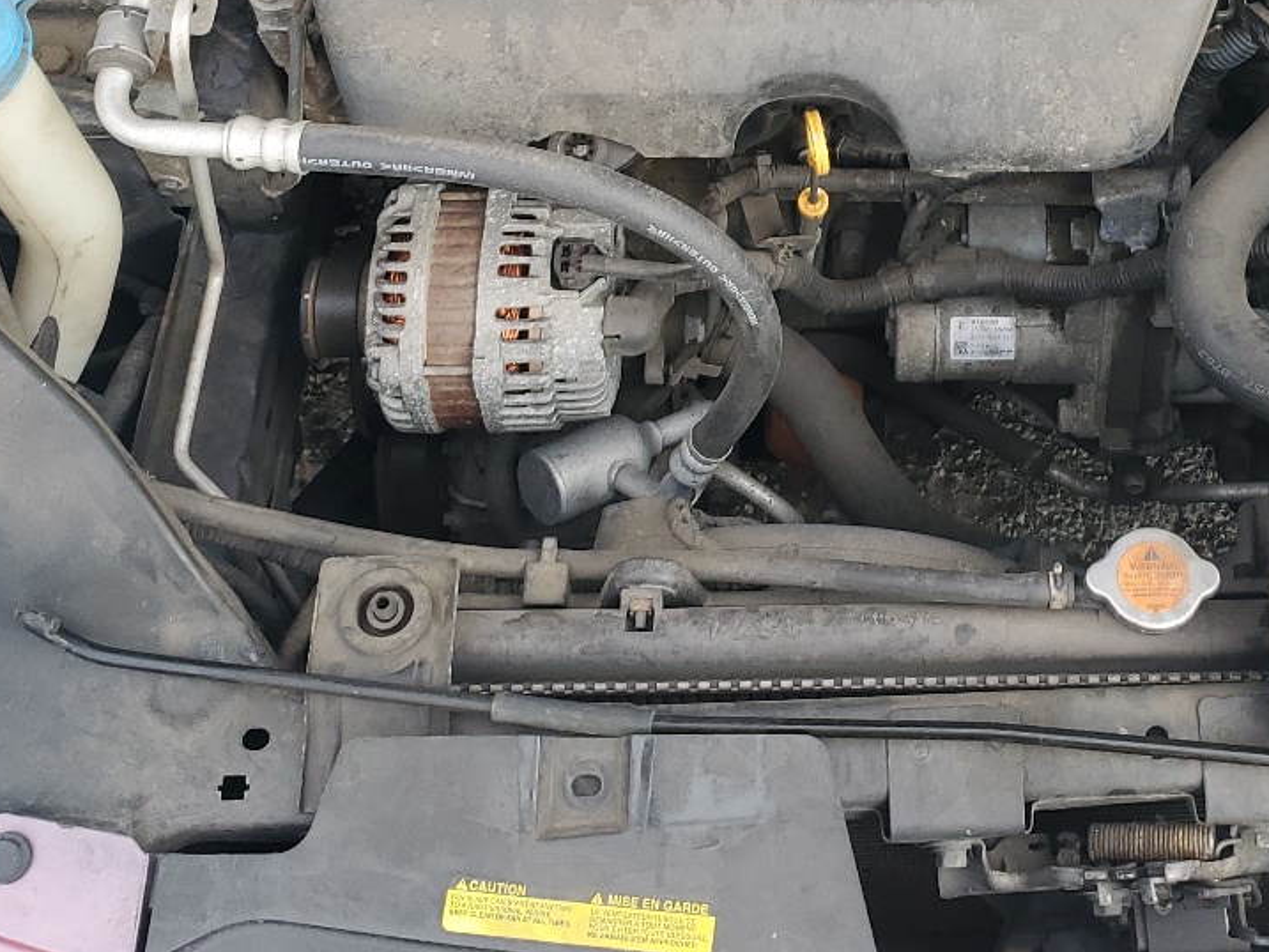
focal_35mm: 58
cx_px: 972
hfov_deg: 32.5
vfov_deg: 24.1
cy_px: -11
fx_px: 2127
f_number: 1.5
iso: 50
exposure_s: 1/526
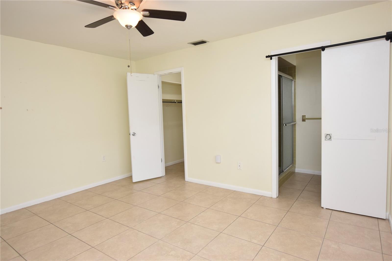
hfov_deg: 85.4
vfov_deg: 63.2
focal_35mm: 20
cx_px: 196
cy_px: 130
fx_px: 212
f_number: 5
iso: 200
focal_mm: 13
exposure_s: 1/100
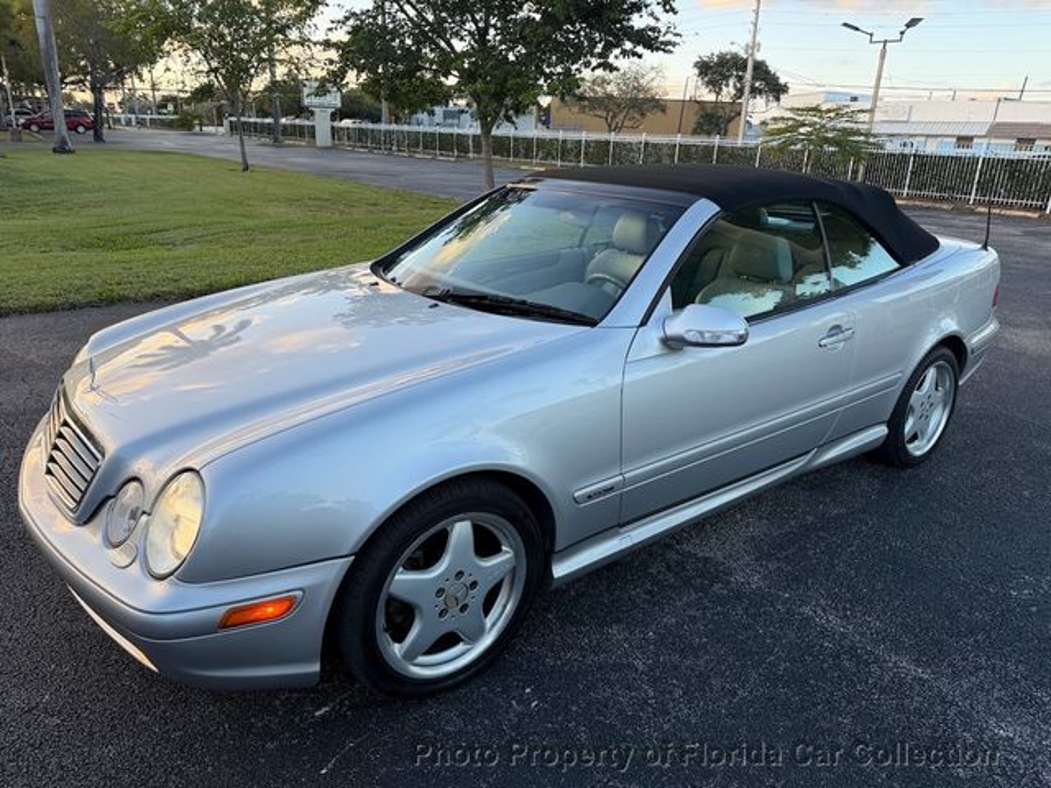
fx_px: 729
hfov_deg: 71.6
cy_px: 394
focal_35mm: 24
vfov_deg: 56.8
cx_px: 526
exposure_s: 1/627
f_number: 1.78
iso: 80
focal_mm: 6.76
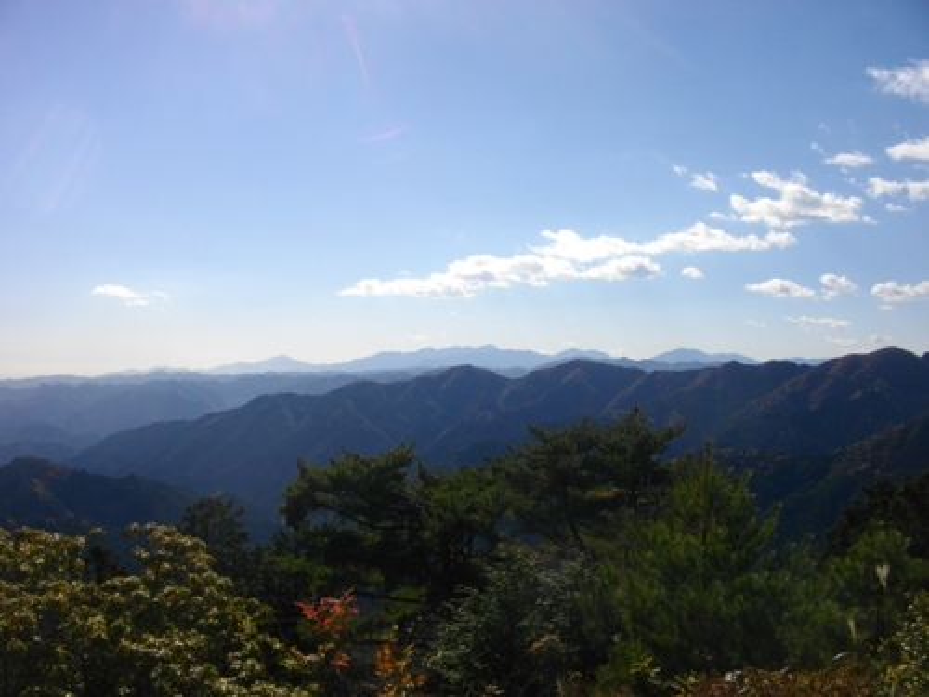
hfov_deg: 56.8
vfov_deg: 44.2
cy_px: 348
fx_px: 859
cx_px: 464
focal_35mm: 32
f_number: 5.5
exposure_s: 1/1000
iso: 100
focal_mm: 5.7
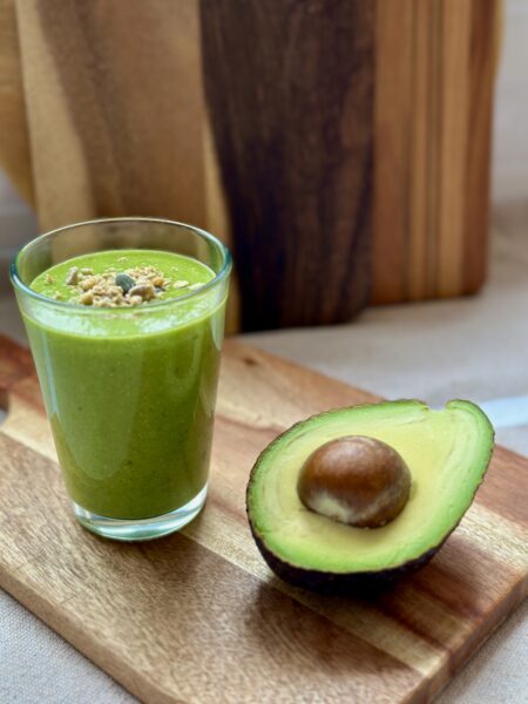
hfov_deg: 30.3
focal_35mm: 48
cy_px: 352
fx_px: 976
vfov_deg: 39.7
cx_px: 264
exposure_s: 1/88
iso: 125
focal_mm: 6.86
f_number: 1.78
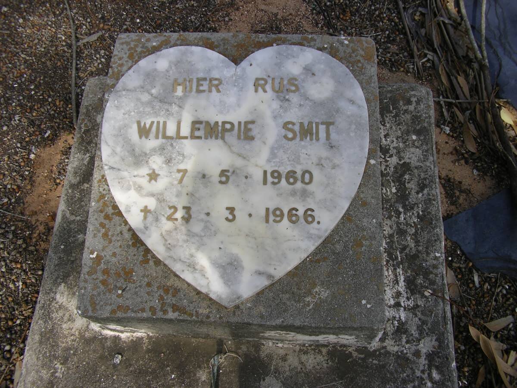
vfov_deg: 37.7
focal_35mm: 38
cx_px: 258
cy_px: 194
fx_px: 568
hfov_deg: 49.0
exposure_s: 1/500
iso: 50
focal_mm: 5.8
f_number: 2.9
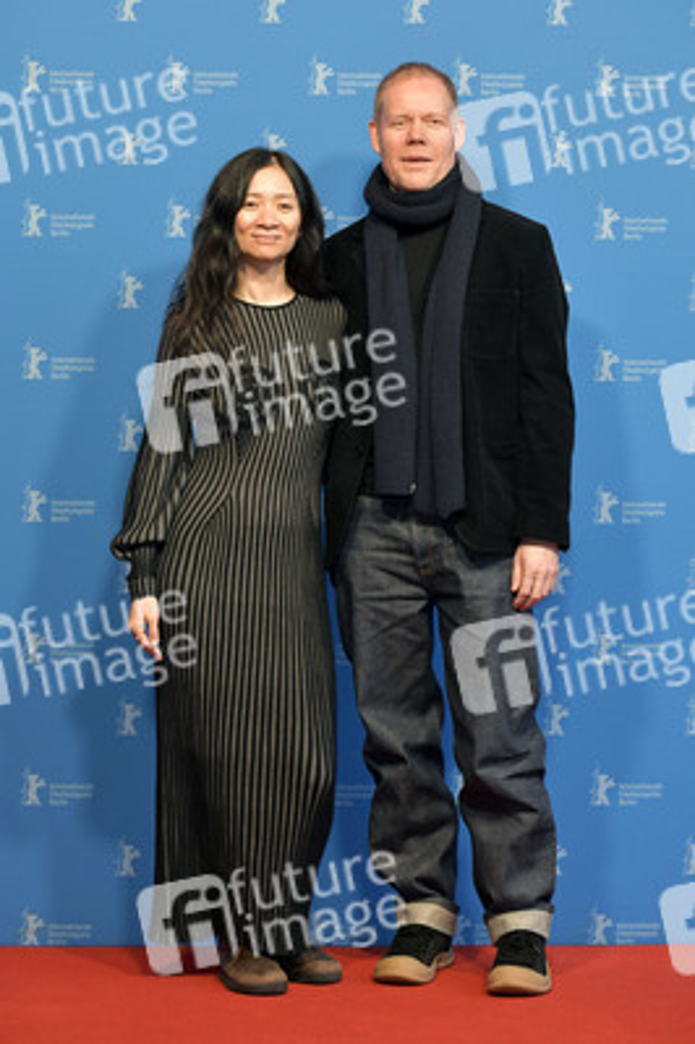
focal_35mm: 116
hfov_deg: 11.8
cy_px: 522
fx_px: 3365
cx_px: 348
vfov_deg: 17.7
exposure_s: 1/160
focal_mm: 116
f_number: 5.6
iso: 2000
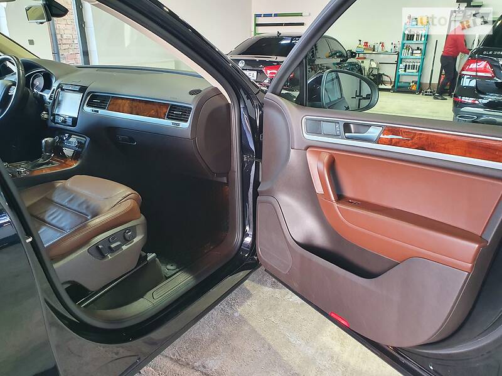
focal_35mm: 26
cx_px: 251
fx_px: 377
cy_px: 188
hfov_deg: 67.3
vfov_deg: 53.1
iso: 250
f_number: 2.4
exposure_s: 1/50
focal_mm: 4.3
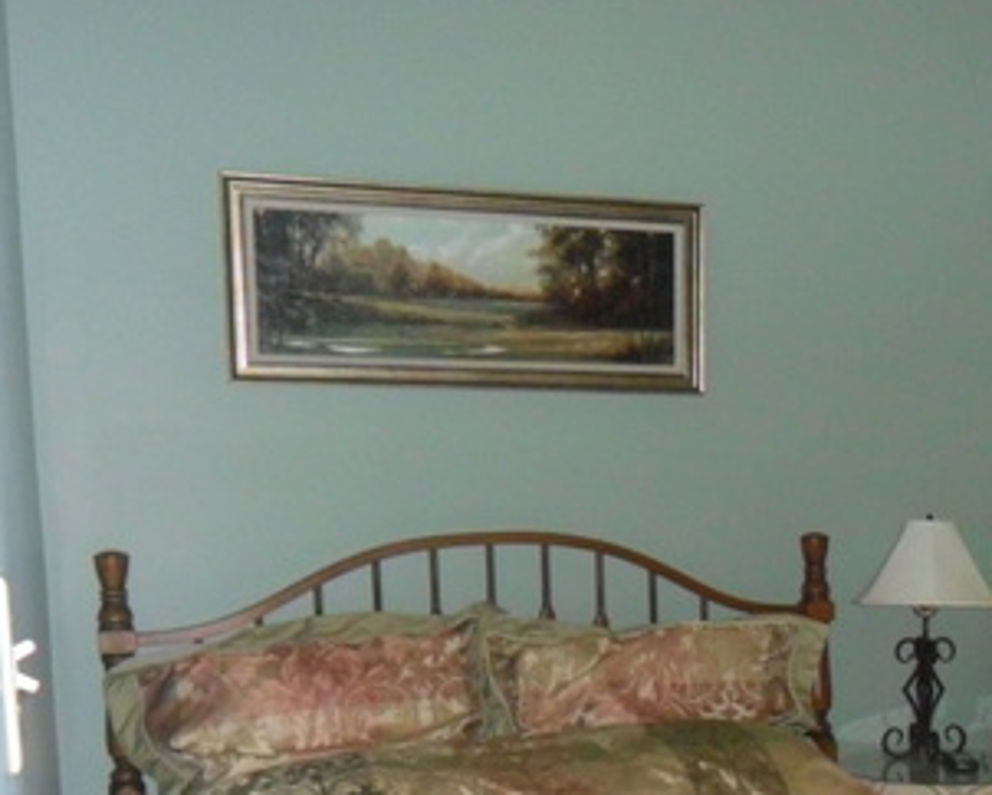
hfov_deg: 29.4
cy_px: 719
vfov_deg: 23.9
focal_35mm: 62
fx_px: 1821
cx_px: 861
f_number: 3.7
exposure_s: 1/45
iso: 400
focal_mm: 5.7
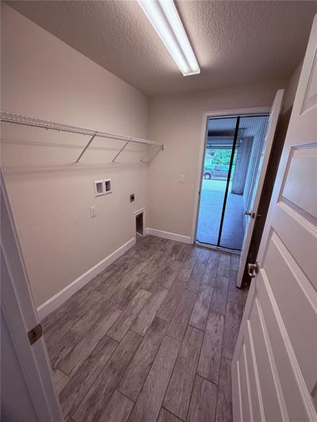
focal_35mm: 14
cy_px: 211
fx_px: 171
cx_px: 158
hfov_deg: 85.7
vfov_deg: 102.1
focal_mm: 2.22
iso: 250
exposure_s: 1/120
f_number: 2.2
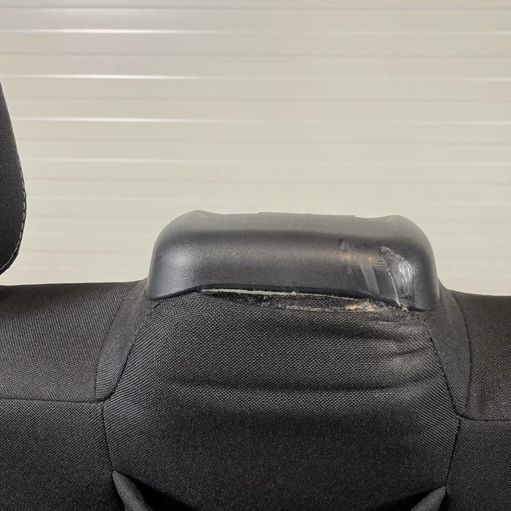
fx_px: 651
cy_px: 315
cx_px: 289
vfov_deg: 42.6
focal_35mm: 39
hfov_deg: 42.7
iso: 125
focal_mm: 4.2
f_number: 1.6
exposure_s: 1/100
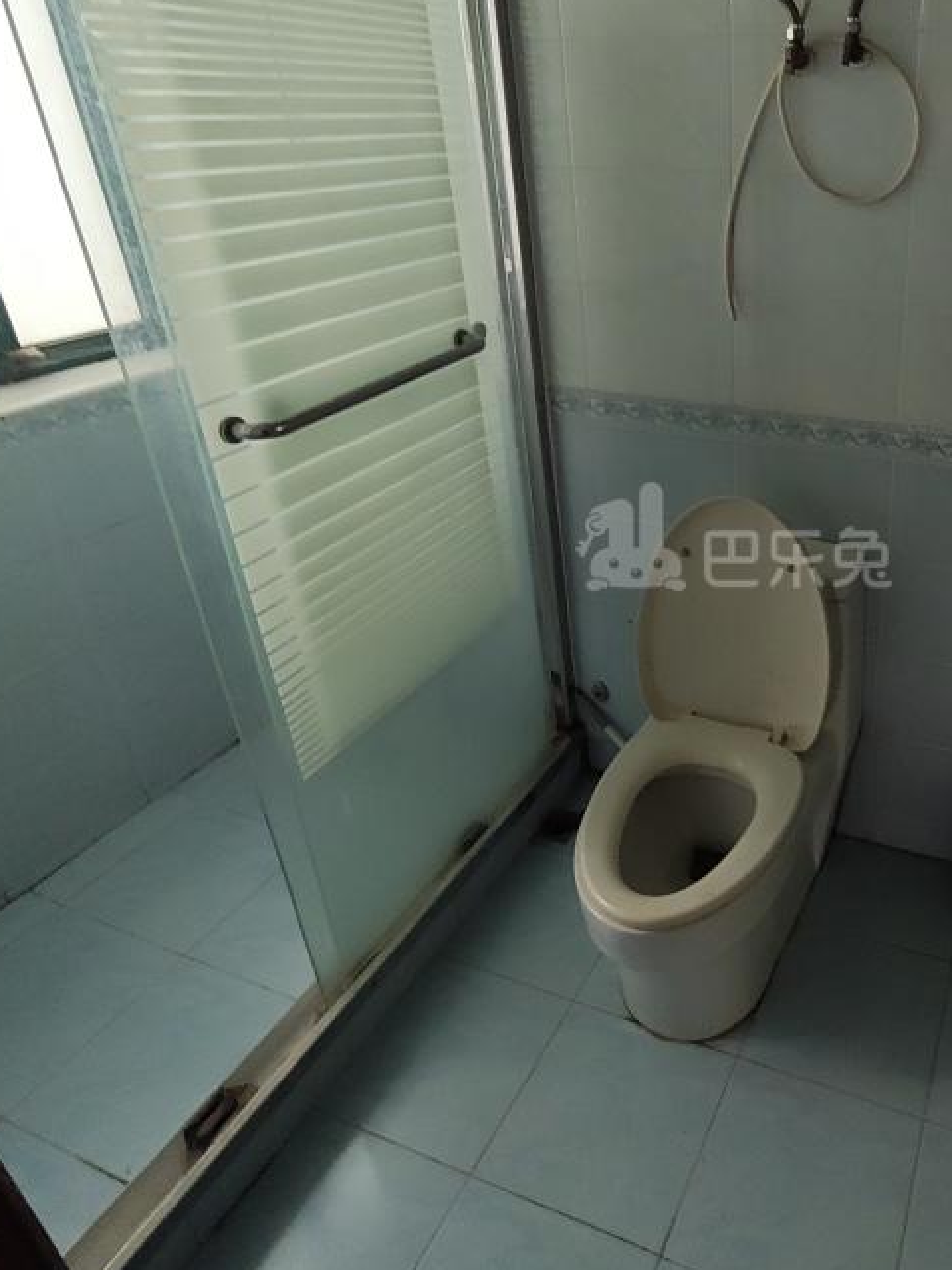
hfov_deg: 52.1
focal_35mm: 25
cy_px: 539
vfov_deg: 69.0
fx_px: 917
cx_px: 734
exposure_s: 1/100
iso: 64
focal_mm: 1.91
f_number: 2.2
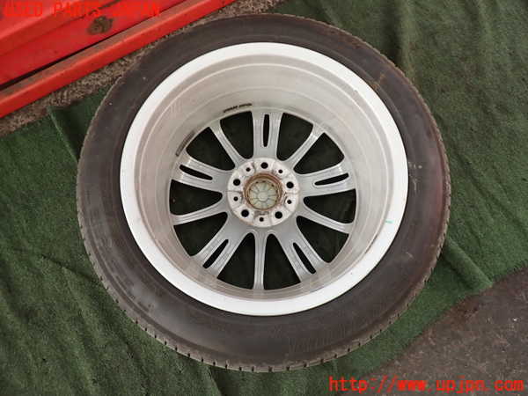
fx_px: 381
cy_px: 198
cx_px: 264
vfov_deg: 54.9
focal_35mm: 25
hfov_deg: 69.4
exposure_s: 1/60
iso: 100
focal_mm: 4.5
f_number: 2
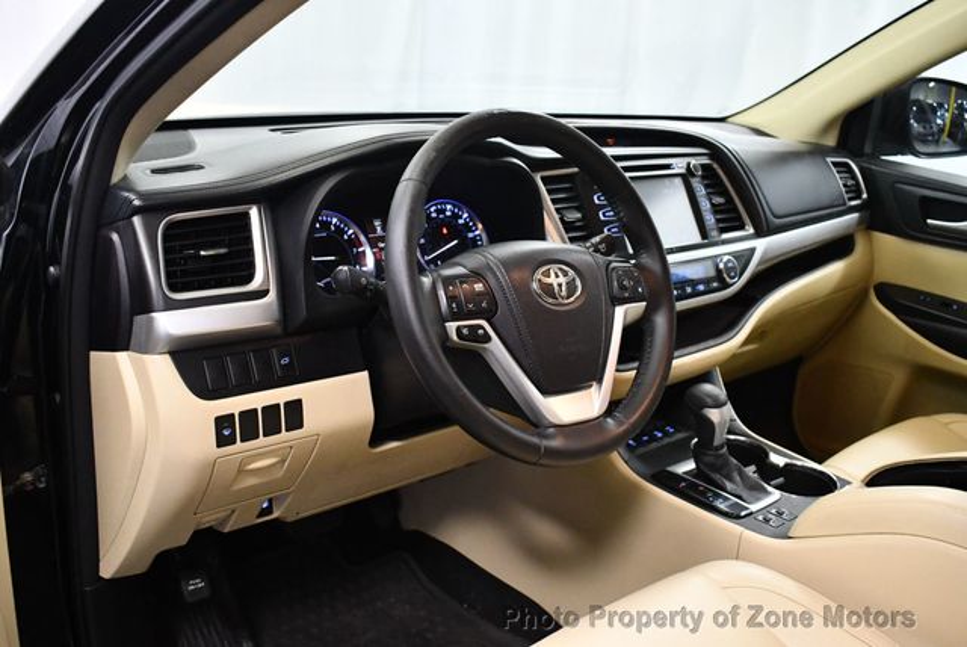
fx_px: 968
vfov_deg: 36.9
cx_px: 484
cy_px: 324
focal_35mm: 36
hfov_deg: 53.1
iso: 3200
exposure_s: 1/125
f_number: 3.5
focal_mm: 18
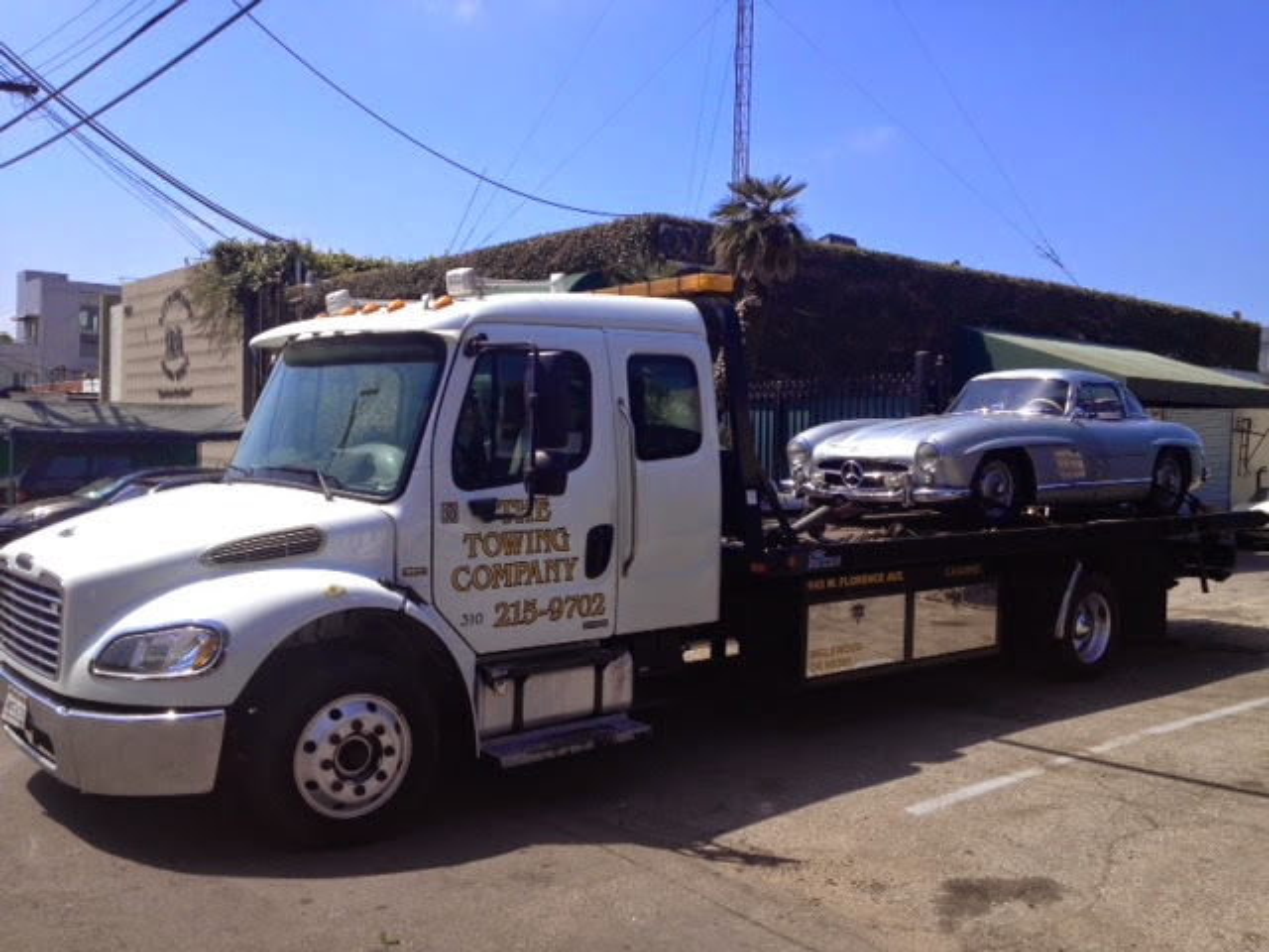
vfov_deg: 40.7
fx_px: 1283
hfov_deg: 52.6
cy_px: 476
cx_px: 634
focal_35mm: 35
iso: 50
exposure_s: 1/1381
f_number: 2.4
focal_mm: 4.28
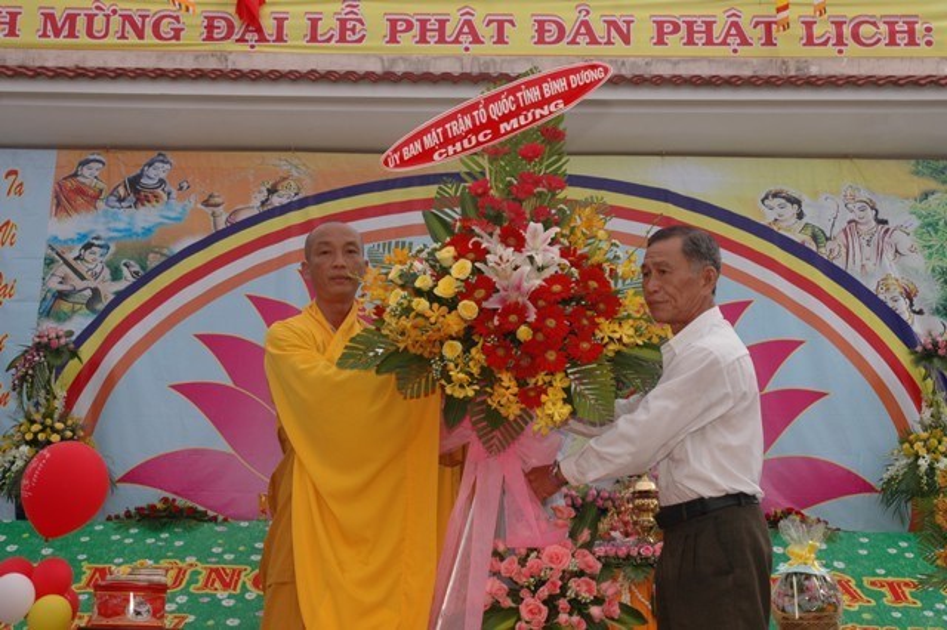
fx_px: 1341
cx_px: 474
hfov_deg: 38.9
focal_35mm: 51
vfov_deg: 26.5
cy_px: 315
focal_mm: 34
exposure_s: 1/250
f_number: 8
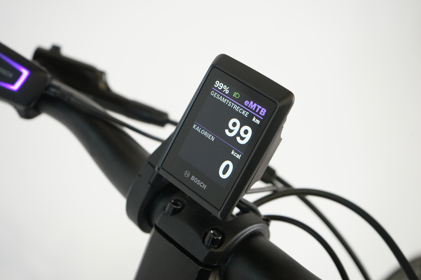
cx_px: 210
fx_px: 573
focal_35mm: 49
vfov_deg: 27.5
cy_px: 140
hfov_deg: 40.3
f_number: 5.6
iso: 2500
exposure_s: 1/200
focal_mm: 49
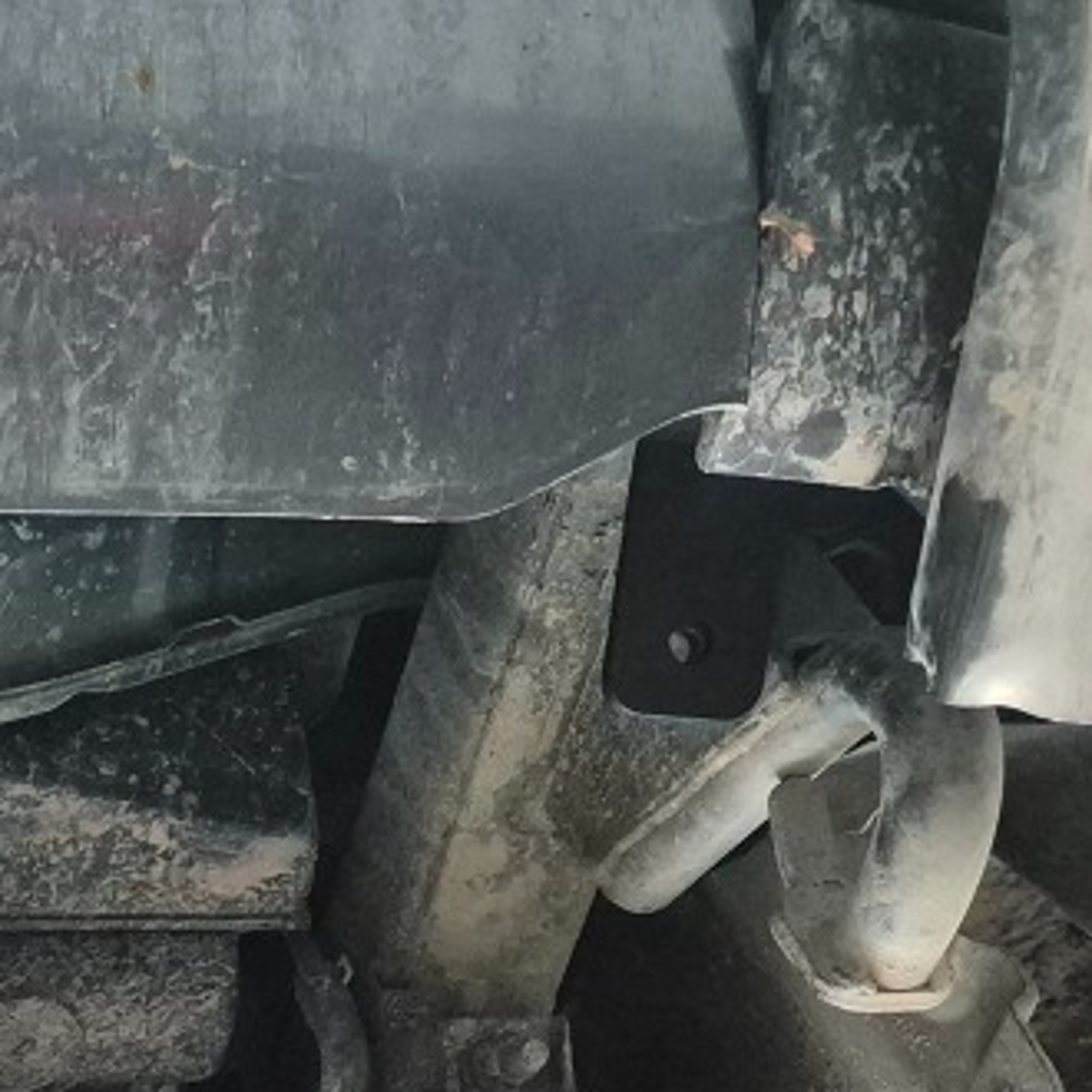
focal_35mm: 74
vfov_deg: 21.6
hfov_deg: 19.5
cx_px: -668
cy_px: 1320
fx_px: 2641
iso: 1250
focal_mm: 5.4
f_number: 1.8
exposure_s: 1/100
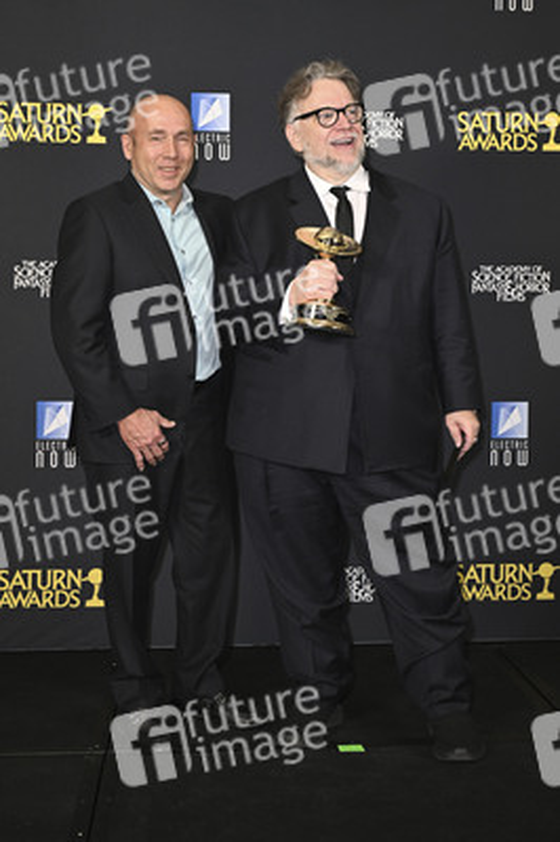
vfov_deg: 45.5
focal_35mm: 43
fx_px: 1005
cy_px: 421
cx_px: 280
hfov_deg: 31.1
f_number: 5
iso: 2000
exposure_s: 1/320
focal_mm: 43
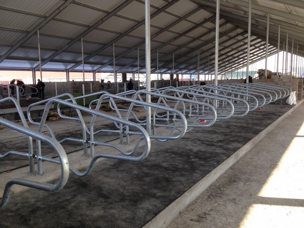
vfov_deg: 42.9
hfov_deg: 55.4
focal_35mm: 33
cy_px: 114
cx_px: 152
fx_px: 290
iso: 50
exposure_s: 1/196
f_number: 2.4
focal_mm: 4.12
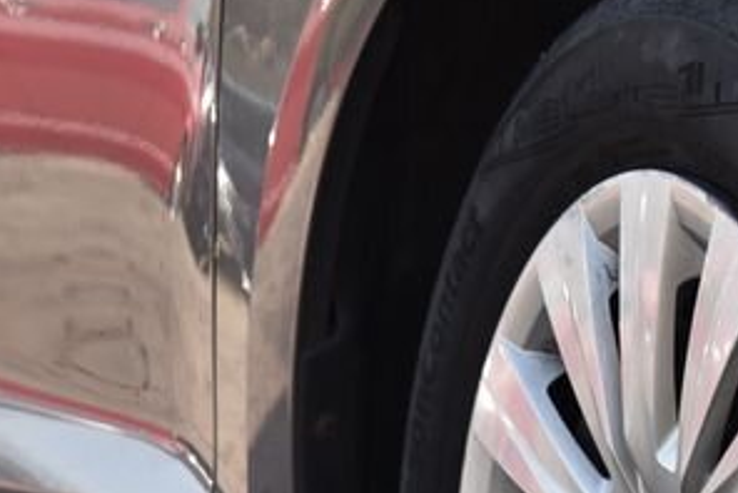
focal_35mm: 415
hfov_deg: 4.9
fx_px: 8516
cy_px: -122
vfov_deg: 3.3
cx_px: 1137
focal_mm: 120
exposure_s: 1/250
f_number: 8
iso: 500
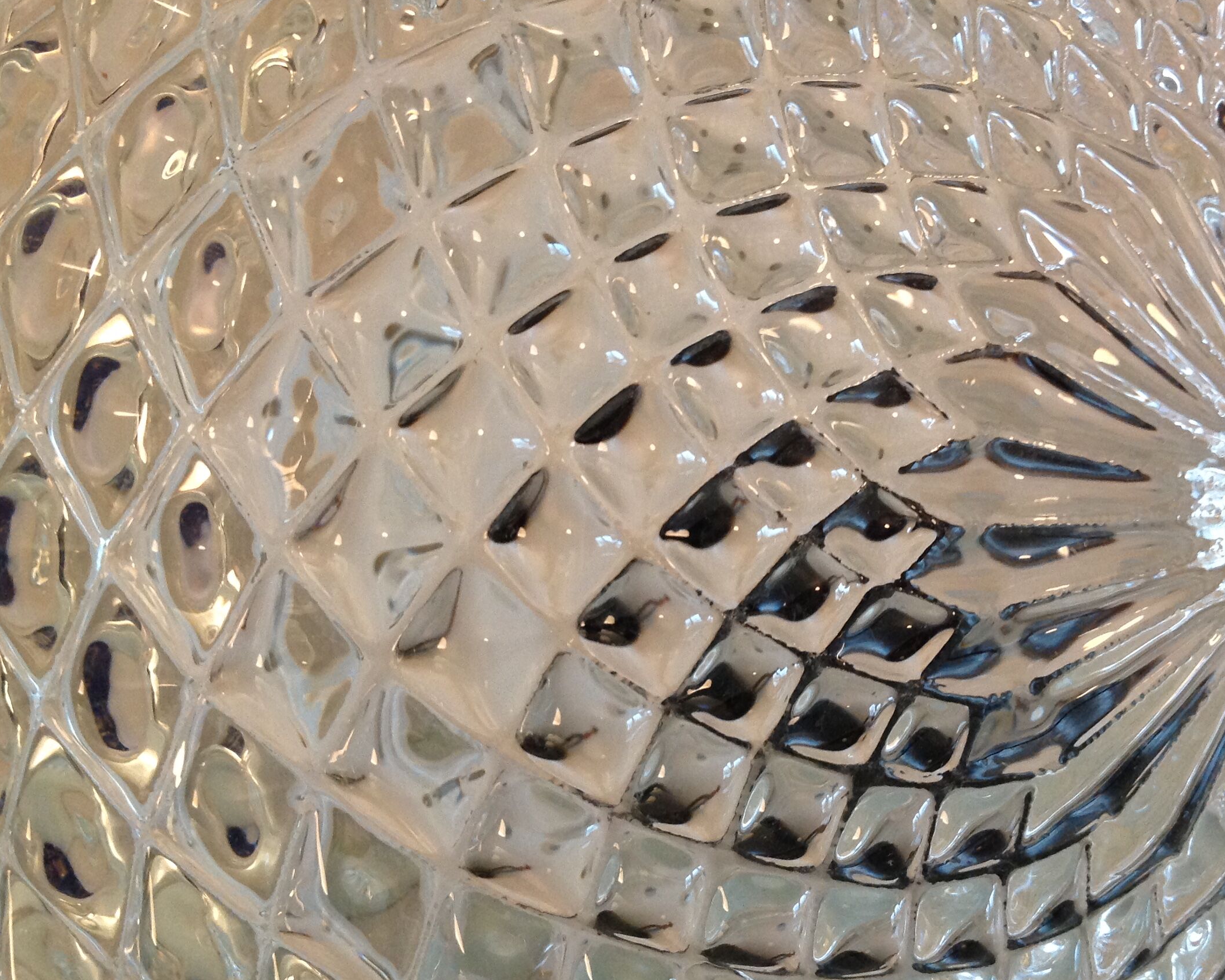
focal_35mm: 42
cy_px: 521
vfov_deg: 35.7
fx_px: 1523
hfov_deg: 43.8
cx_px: 679
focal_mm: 4.28
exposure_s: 1/17
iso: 200
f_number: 2.4
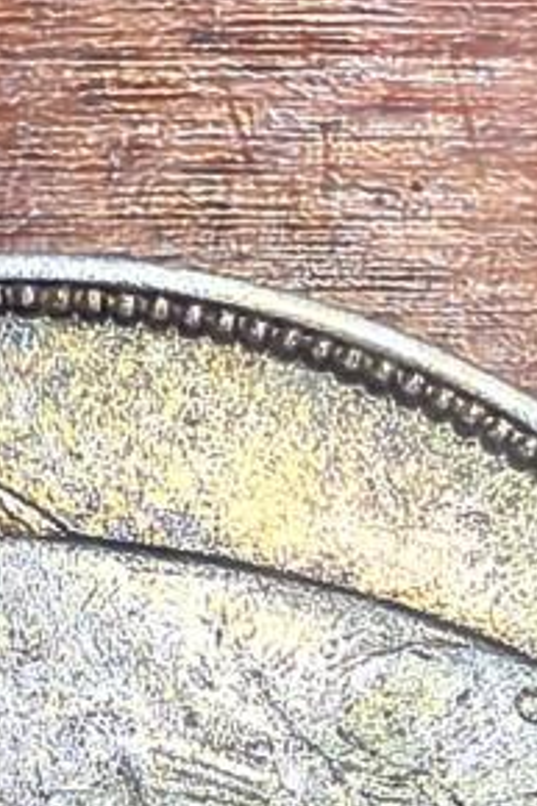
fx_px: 3472
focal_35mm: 155
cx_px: 39
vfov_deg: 12.9
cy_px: 1023
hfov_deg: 8.8
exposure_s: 1/50
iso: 125
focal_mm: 1.68
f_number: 2.2
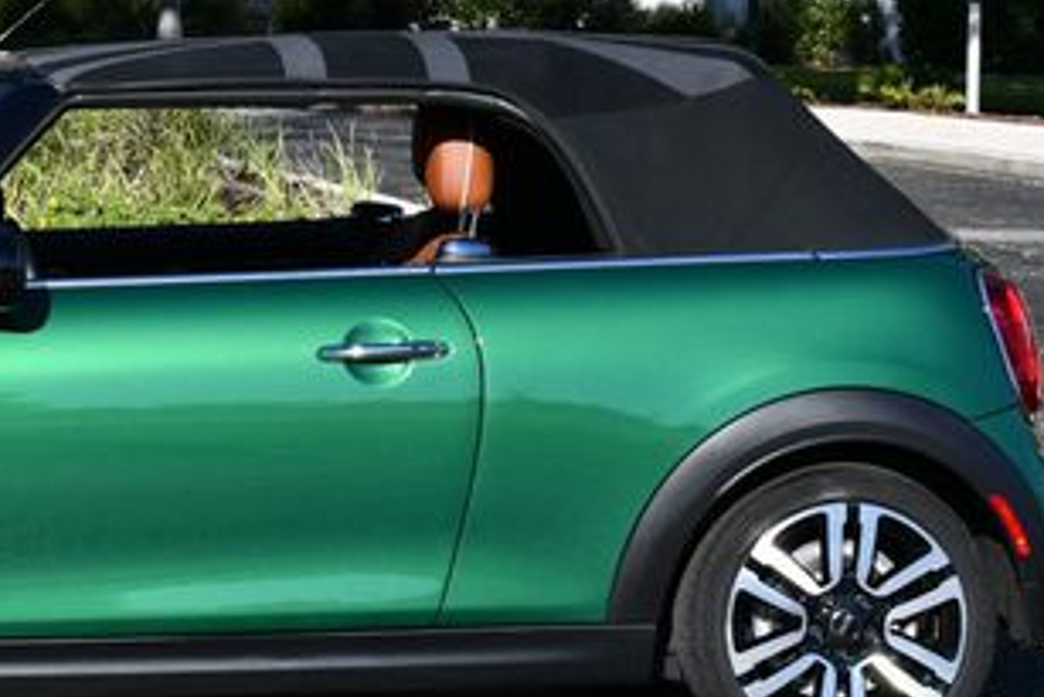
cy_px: 129
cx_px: 109
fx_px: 3627
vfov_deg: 10.9
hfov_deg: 16.2
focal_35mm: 125
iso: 100
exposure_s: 1/320
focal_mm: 30
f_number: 9
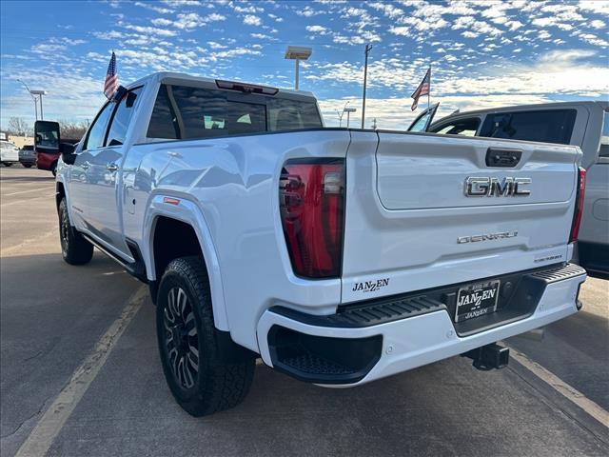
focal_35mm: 26
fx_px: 457
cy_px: 228
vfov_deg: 53.1
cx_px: 304
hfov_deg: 67.3
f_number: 1.5
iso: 50
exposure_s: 1/1972
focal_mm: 5.7
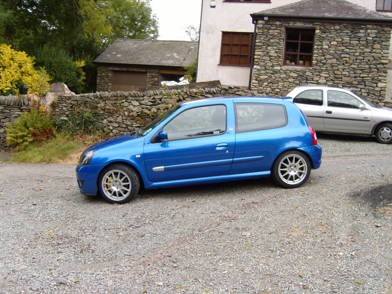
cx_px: 196
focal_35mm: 35
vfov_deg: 40.7
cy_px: 147
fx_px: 396
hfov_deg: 52.6
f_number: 2.8
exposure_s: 1/45
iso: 80
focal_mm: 7.4
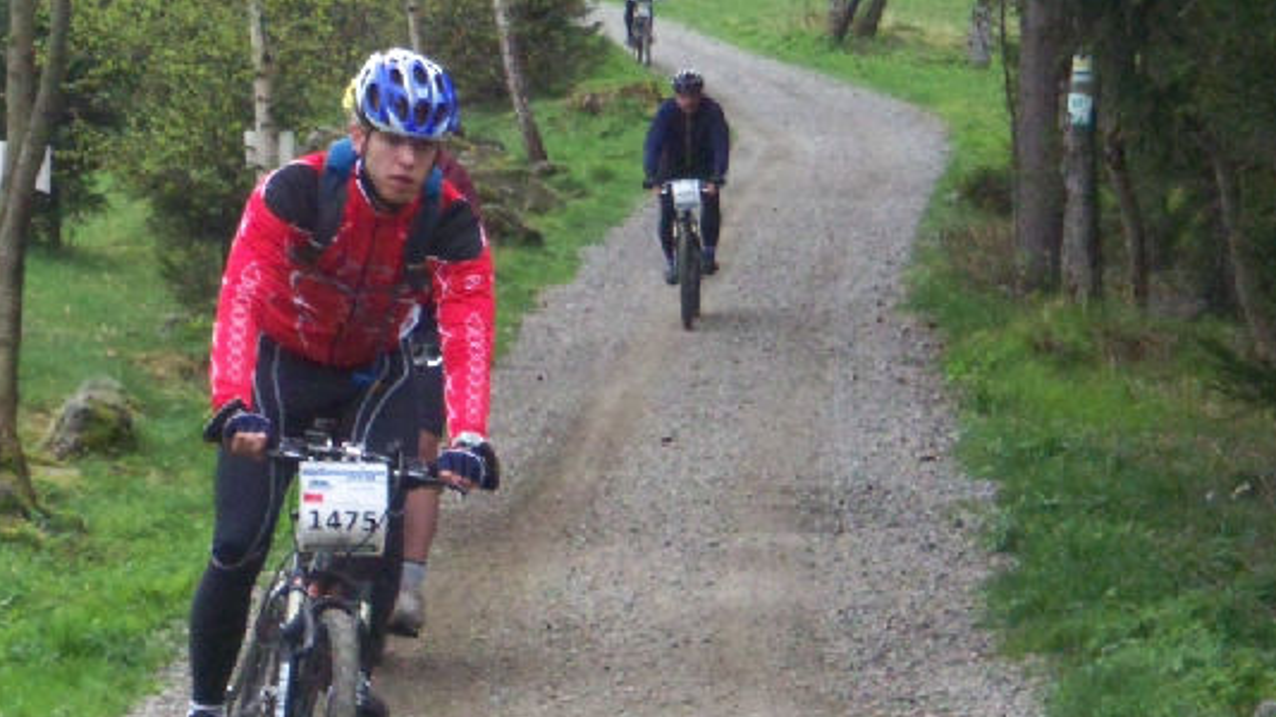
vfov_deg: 6.4
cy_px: 313
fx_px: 6460
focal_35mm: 191
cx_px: 471
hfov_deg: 11.3
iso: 400
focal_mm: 19.2
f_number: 4.4
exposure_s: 1/400
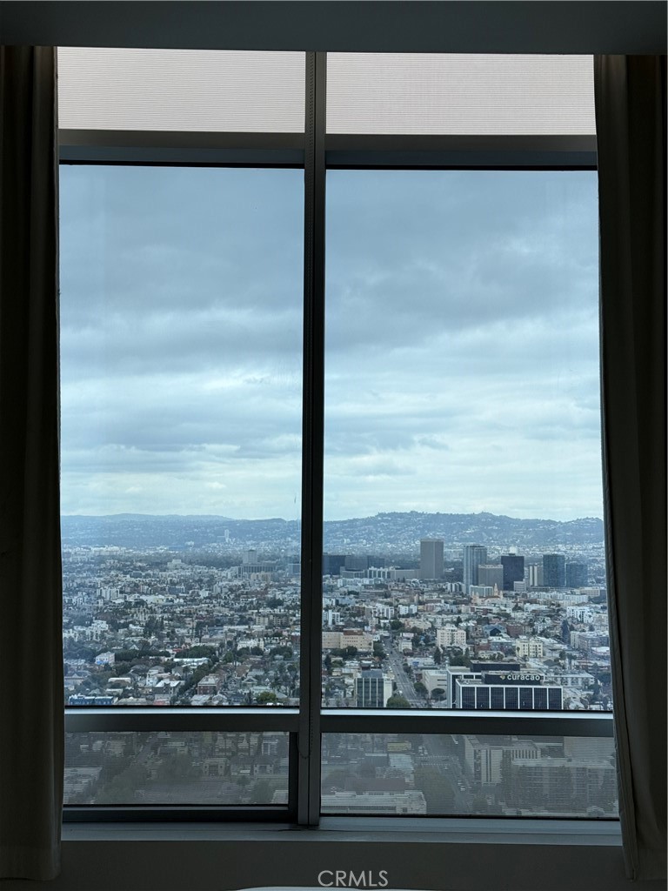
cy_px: 446
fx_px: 1235
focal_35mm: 48
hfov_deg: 30.3
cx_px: 334
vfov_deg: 39.7
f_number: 1.78
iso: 64
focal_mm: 6.76
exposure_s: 1/802
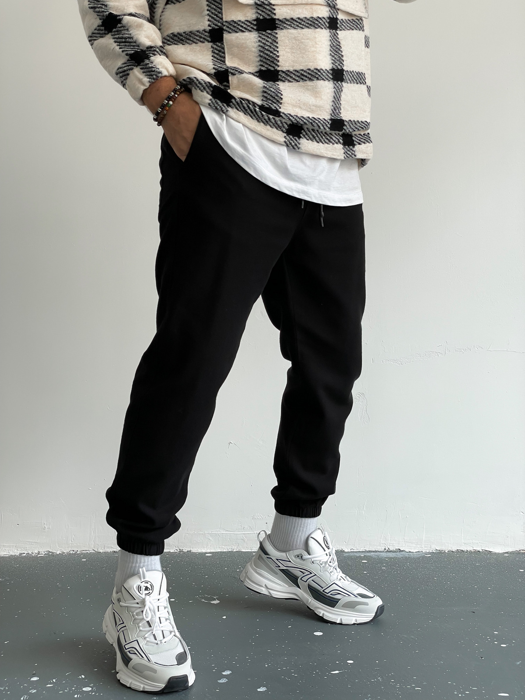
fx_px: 1052
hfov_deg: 28.0
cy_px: 350
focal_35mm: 52
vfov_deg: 36.8
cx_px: 262
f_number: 2
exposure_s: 1/120
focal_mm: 6
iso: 64
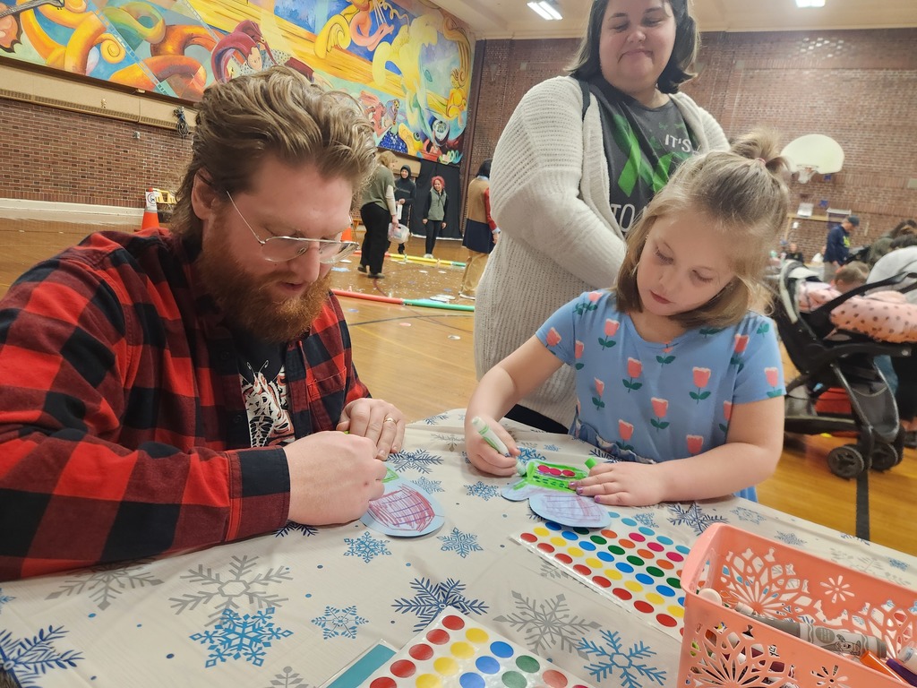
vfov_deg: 58.9
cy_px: 344
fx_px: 609
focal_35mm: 23
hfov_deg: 73.9
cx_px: 458
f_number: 1.8
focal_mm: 5.4
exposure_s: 1/120
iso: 640
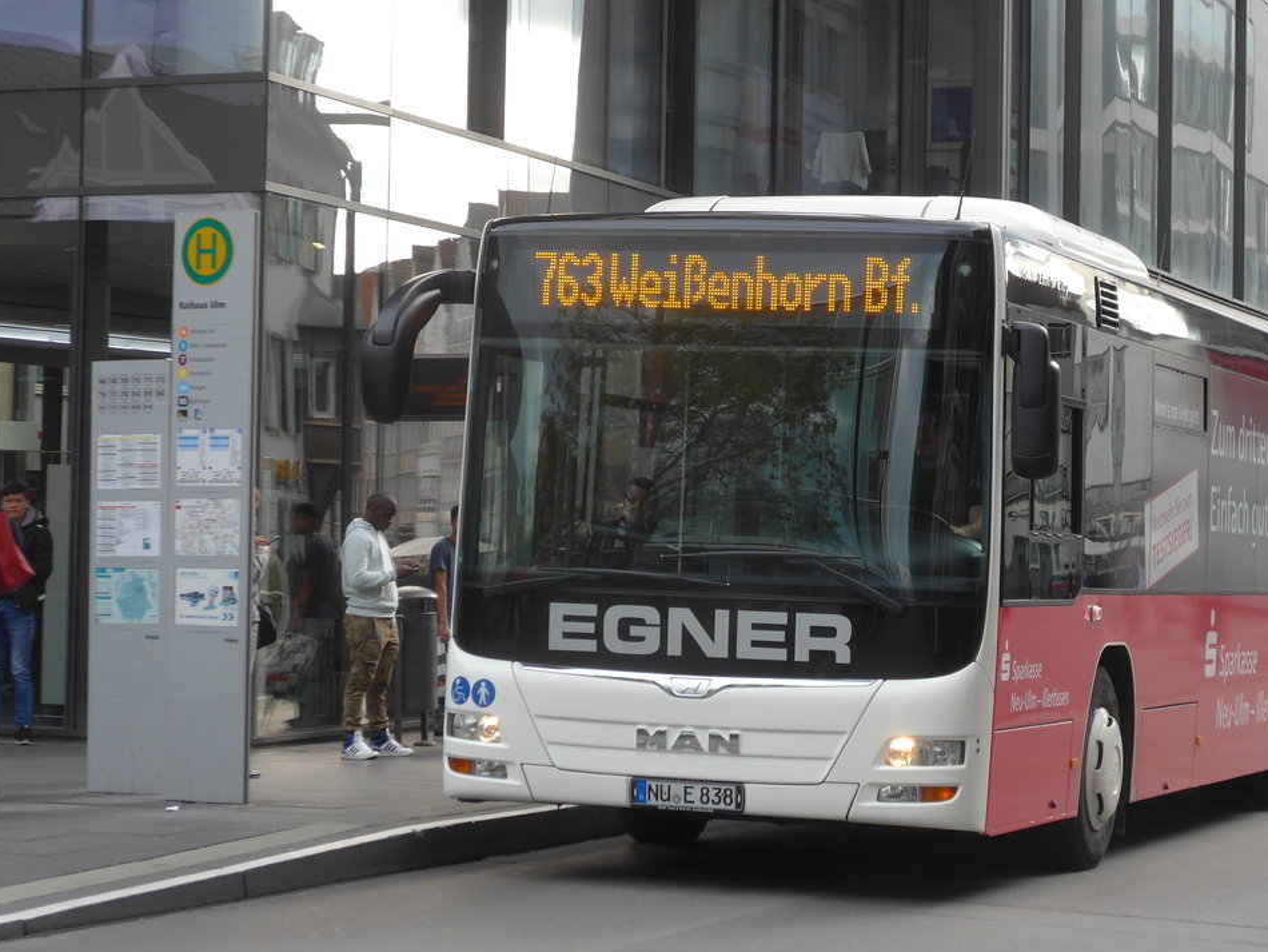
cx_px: 751
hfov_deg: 19.4
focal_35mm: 101
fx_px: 3701
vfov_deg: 14.7
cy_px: 450
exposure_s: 1/160
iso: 160
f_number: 4.4
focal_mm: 16
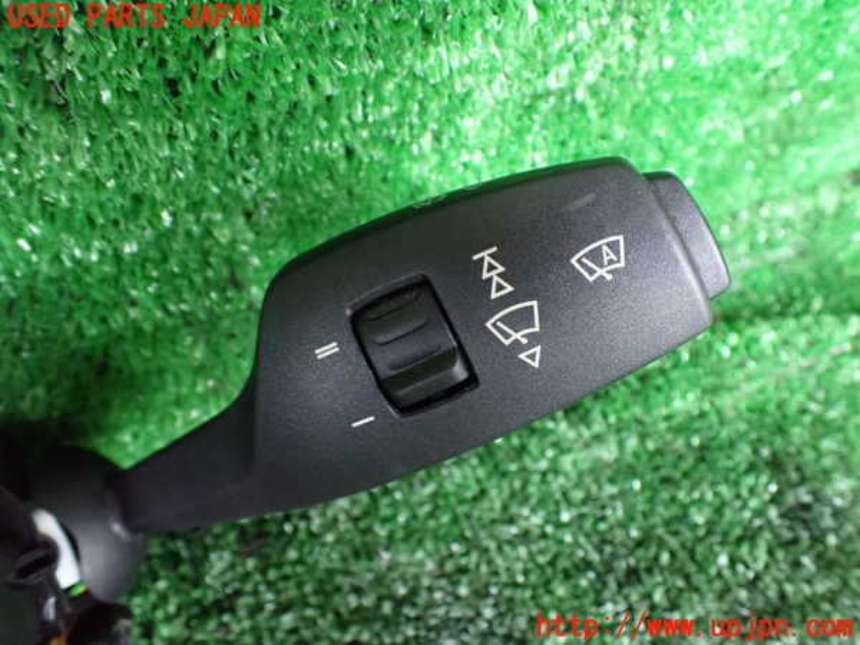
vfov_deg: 46.8
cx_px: 430
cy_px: 322
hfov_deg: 60.0
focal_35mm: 30
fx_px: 745
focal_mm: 5.4
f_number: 2.3
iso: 1250
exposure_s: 1/30
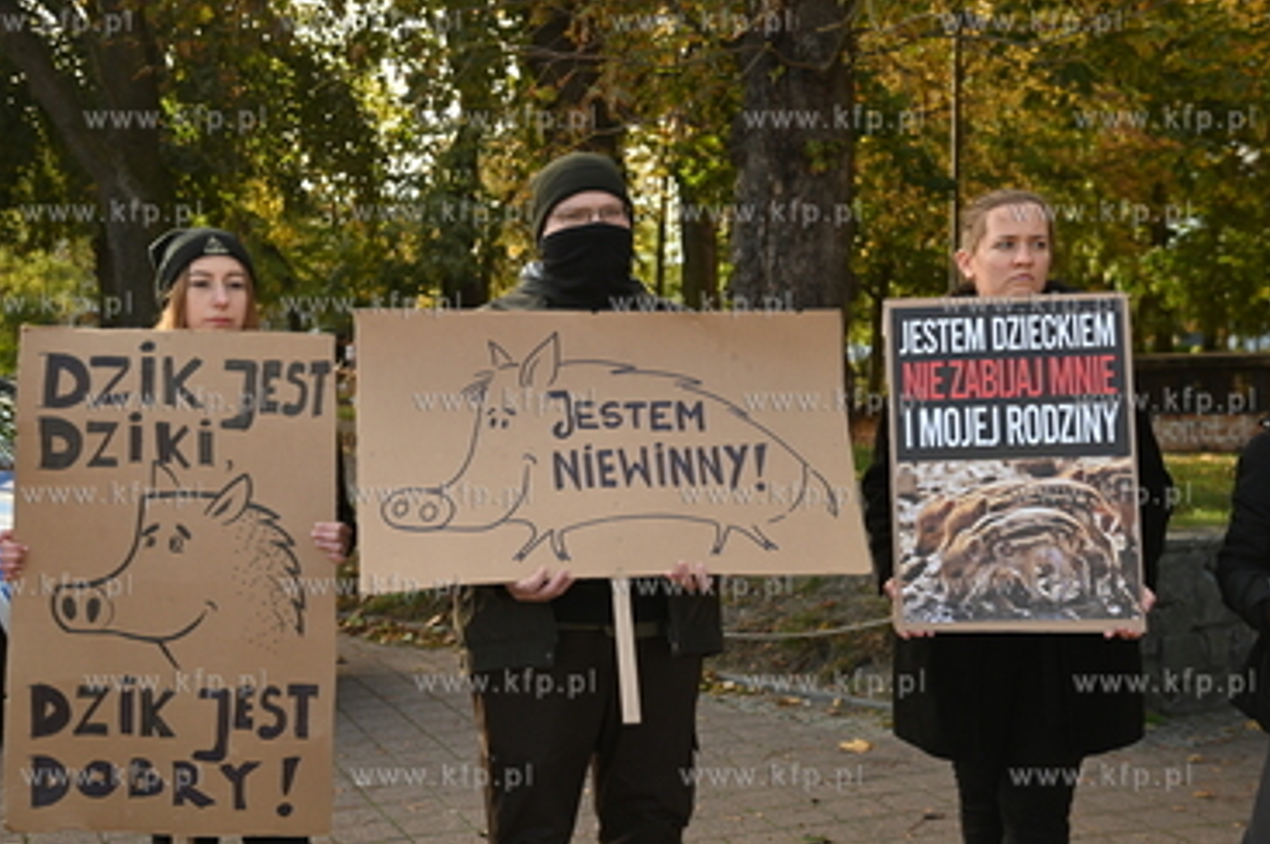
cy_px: 446
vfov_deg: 28.0
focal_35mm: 48
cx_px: 626
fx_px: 1692
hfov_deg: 41.1
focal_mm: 44
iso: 400
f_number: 4
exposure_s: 1/640
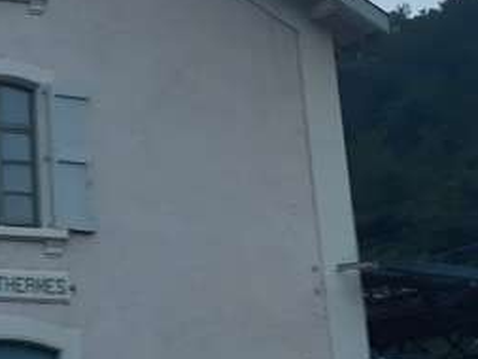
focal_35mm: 79
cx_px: -232
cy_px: 185
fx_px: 1091
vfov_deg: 18.7
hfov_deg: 21.0
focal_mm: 3.92
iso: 64
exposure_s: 1/50
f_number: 1.7
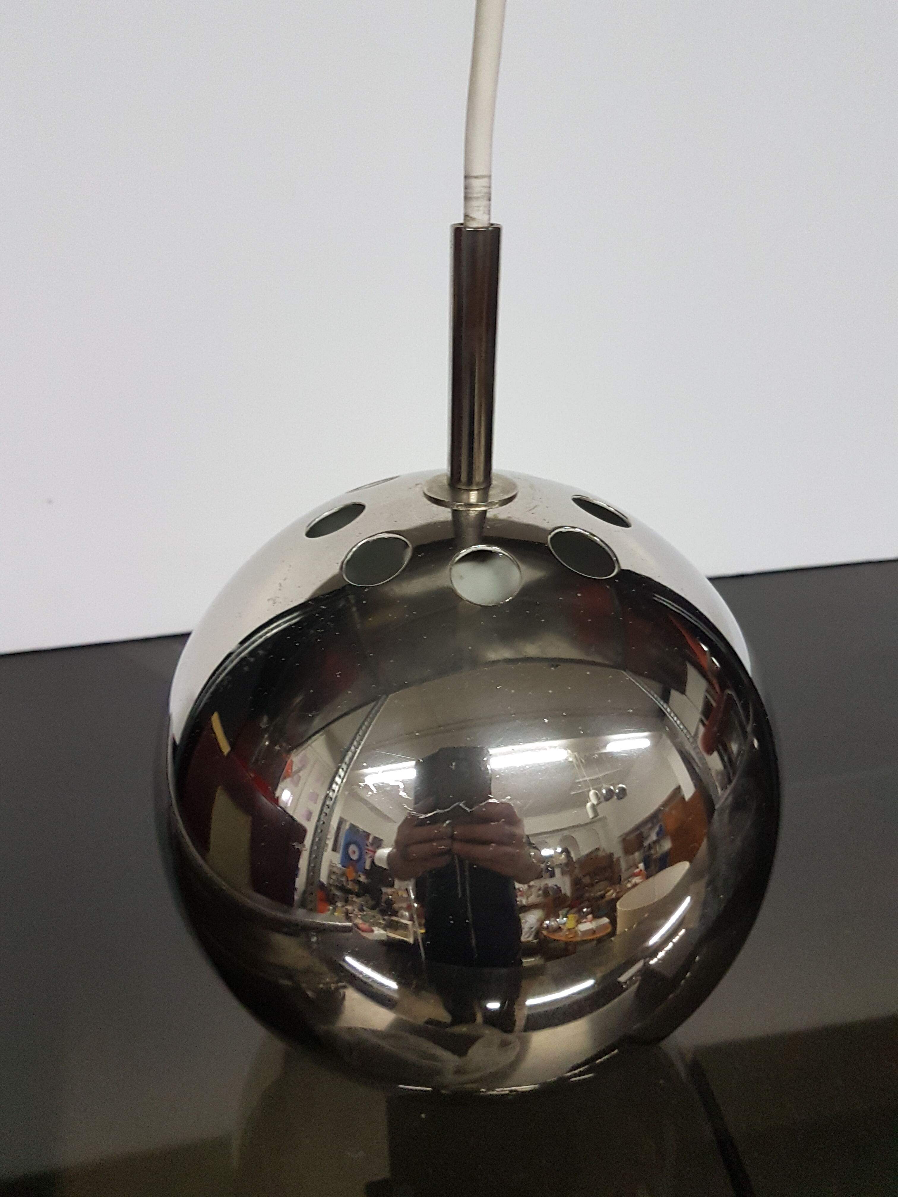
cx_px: 449
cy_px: 598
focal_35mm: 26
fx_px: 899
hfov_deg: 53.1
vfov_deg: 67.3
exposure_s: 1/25
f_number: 1.7
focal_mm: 4.2
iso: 200
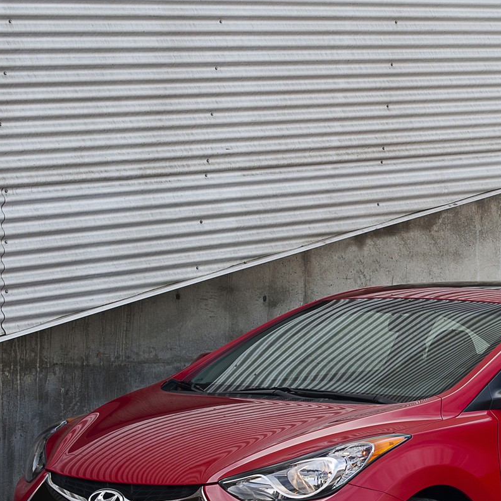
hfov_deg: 12.7
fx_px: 2194
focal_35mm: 134
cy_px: 312
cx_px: 612
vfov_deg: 13.0
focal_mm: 50
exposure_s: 1/25
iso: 200
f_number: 8
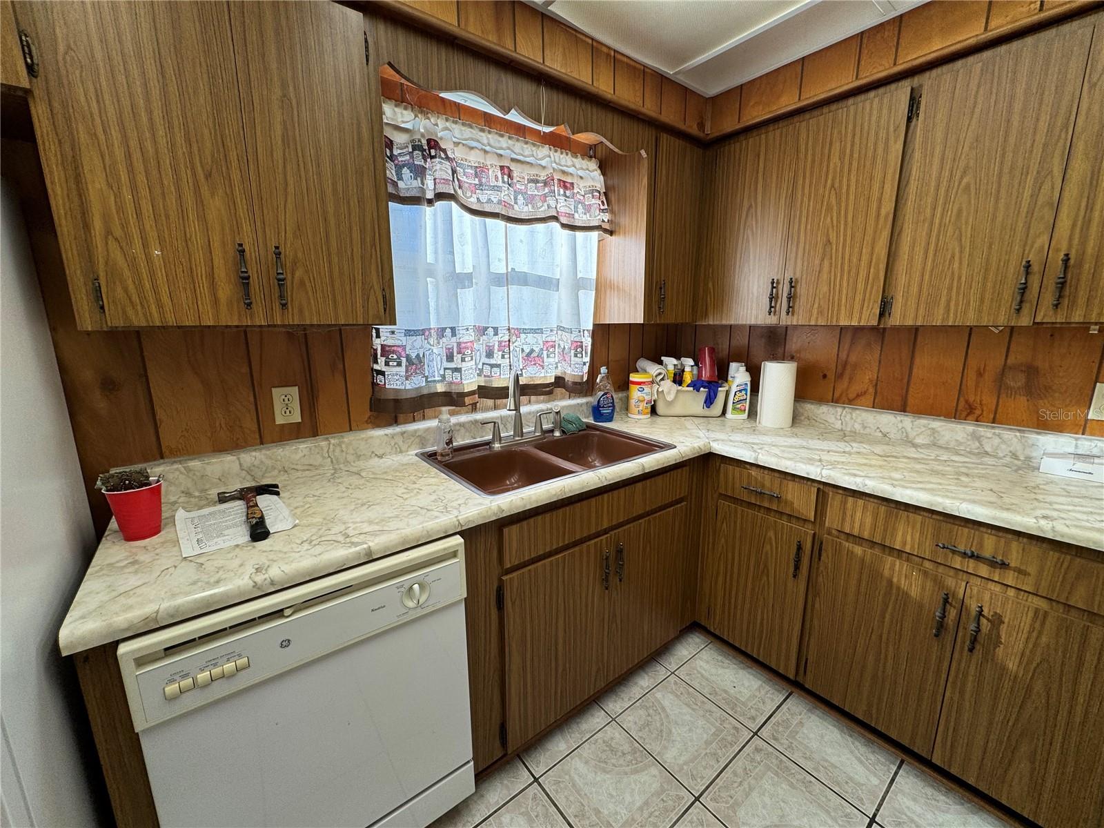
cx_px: 552
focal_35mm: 14
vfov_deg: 85.7
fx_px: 446
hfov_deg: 102.1
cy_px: 414
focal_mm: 2.22
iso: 40
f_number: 2.2
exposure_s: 1/173
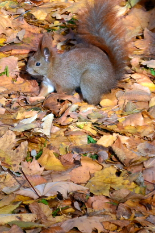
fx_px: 1040
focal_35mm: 161
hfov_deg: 8.5
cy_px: 69
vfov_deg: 12.7
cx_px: 52
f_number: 9
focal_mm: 55
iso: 400
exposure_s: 1/125
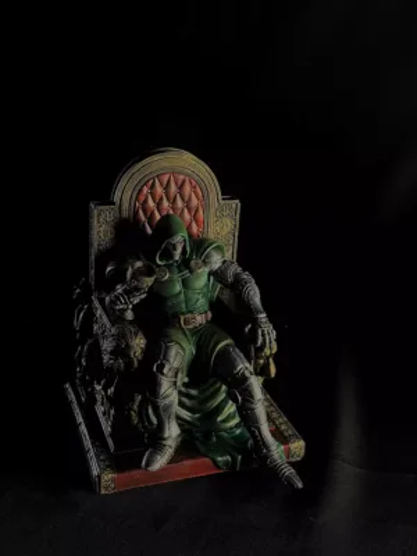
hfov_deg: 30.3
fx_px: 771
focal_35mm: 48
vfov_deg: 39.7
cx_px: 208
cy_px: 278
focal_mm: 6.76
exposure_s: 1/32
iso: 320
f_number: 1.78
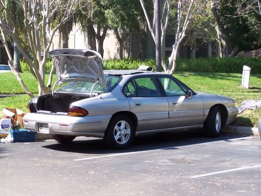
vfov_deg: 14.1
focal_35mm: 105
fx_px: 792
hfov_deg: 18.7
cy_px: 98
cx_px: 130
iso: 80
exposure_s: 1/350
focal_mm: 17.5
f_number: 3.2
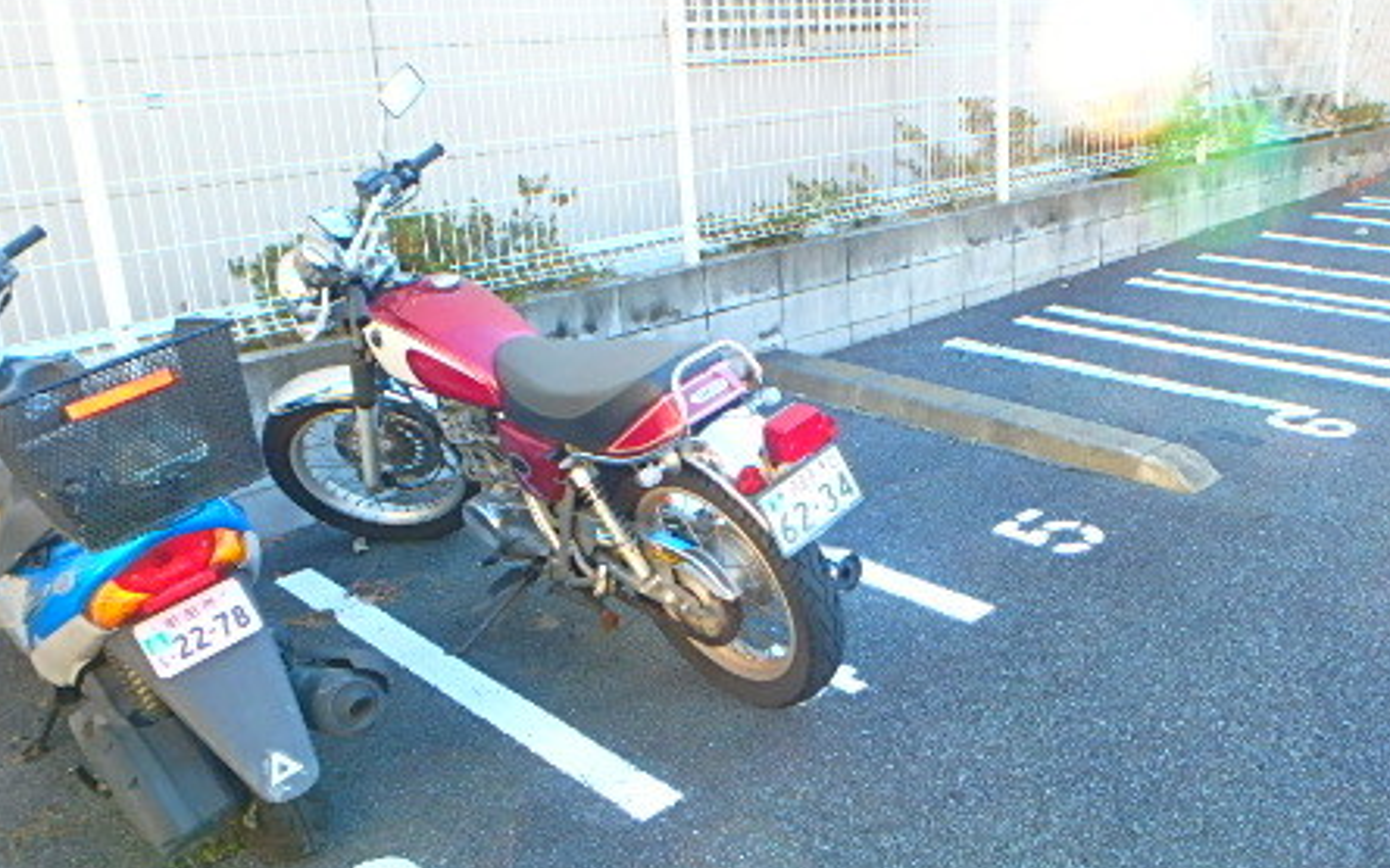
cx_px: 890
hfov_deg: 58.7
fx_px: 1212
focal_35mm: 32
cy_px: 400
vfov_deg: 39.4
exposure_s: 1/60
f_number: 3.5
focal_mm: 3.7
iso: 160
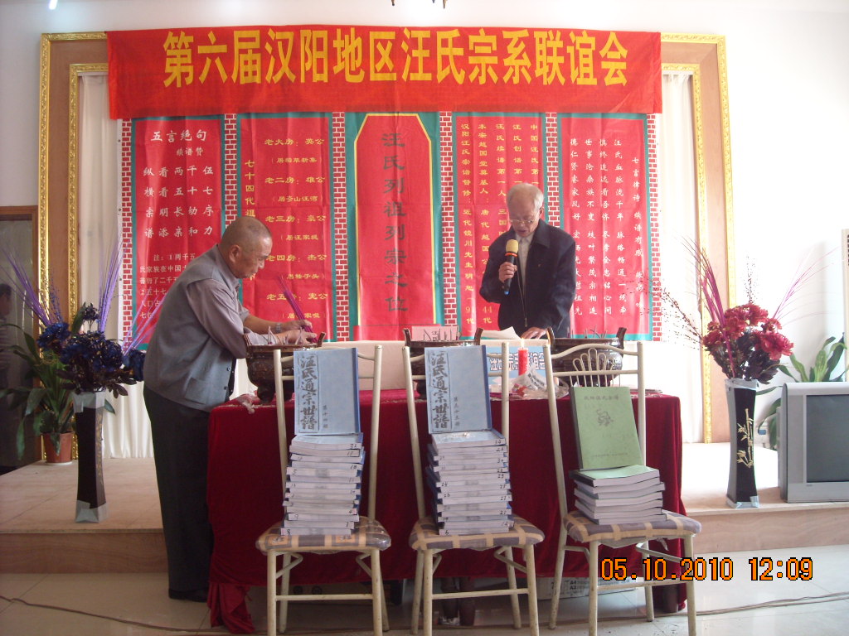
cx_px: 424
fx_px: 858
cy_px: 318
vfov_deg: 40.7
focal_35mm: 35
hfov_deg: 52.6
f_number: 2.8
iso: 154
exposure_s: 1/60
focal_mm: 5.7
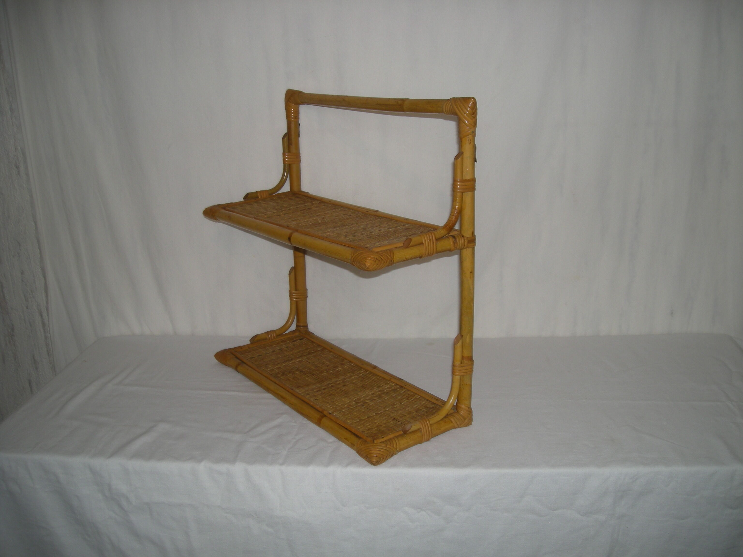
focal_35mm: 35
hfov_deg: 52.6
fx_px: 751
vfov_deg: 40.7
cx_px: 372
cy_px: 278
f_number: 2.8
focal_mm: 5.7
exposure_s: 1/51.6
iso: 50
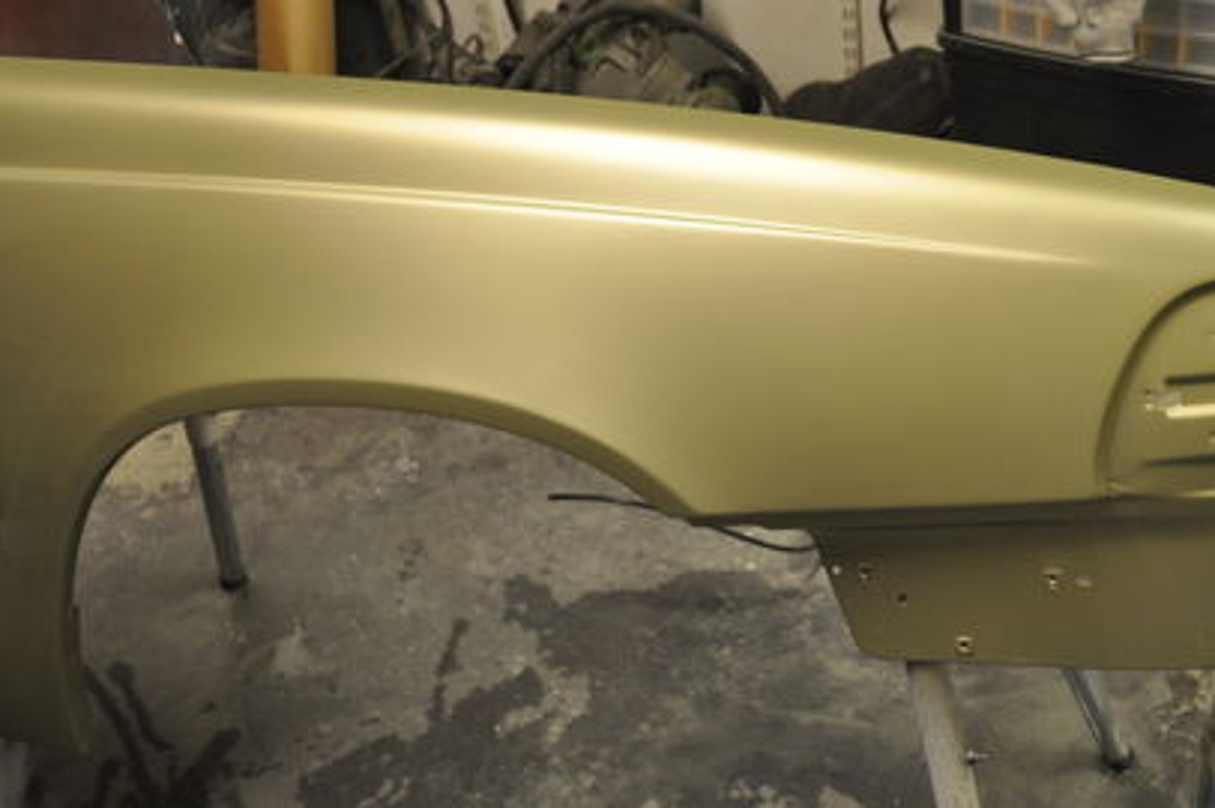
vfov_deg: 25.8
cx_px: 763
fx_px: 1754
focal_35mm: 52
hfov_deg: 38.0
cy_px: 253
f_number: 4
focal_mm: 22
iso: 640
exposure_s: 1/60
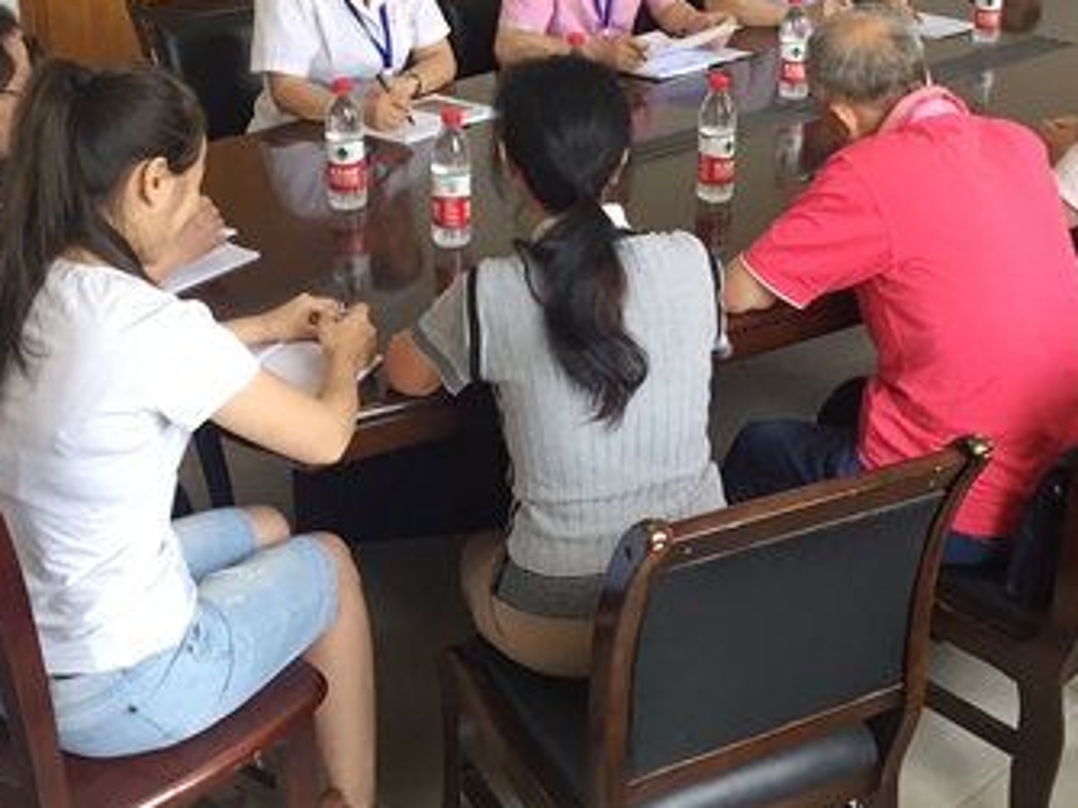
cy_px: 203
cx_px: 685
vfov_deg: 27.6
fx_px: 1619
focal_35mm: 52
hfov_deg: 36.6
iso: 40
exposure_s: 1/33
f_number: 2.2
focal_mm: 4.15
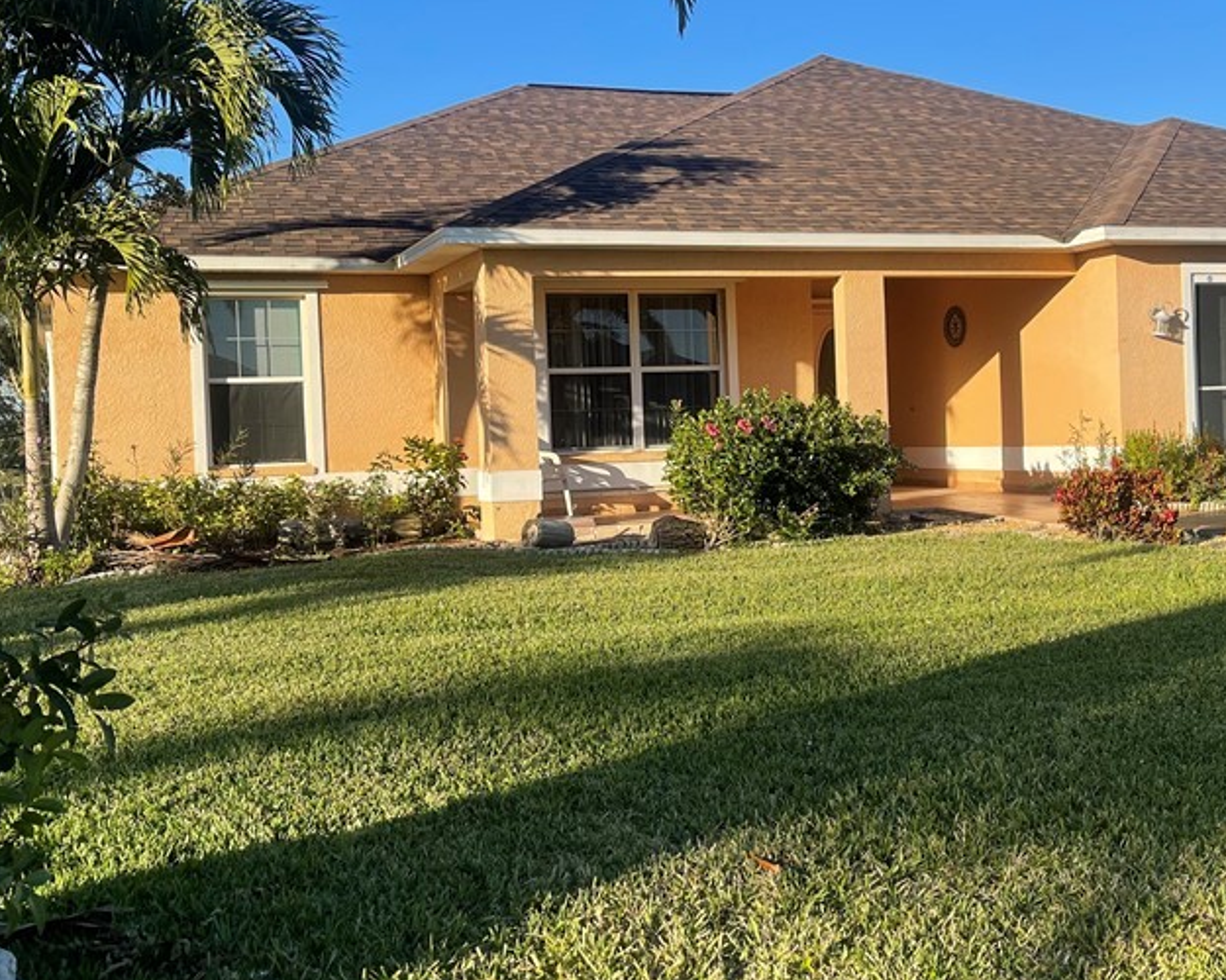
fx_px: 1451
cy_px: 439
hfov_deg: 45.7
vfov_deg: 37.3
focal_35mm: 40
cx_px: 677
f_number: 1.6
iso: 32
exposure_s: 1/1821
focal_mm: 5.1
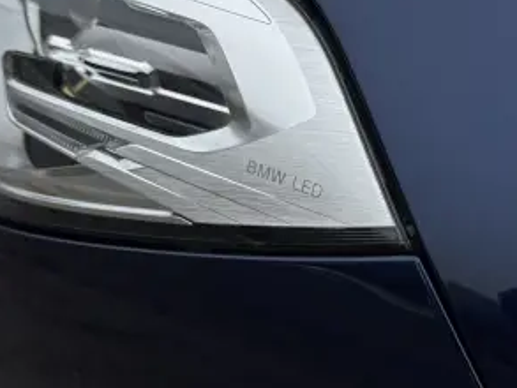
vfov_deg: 24.8
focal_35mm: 59
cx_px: 307
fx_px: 882
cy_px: 162
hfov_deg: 32.6
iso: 100
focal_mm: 6.76
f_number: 1.78
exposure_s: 1/495
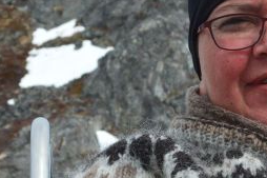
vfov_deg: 7.3
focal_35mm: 189
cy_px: 105
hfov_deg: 10.8
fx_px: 1401
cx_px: 266
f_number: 11
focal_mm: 40
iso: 400
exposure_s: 1/400
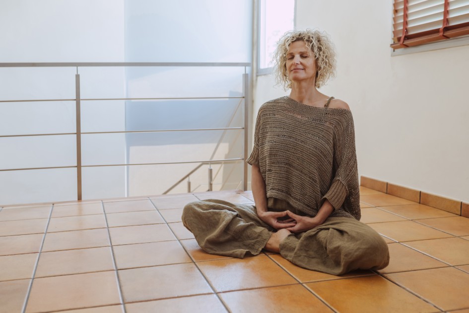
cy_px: 156
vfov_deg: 37.9
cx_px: 234
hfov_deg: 54.4
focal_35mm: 35
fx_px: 456
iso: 800
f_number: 2.8
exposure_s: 1/100
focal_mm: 35
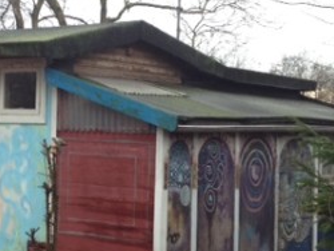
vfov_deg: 17.6
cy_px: 166
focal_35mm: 84
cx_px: 96
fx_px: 811
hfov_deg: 23.1
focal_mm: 4.28
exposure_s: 1/40
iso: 50
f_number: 2.4
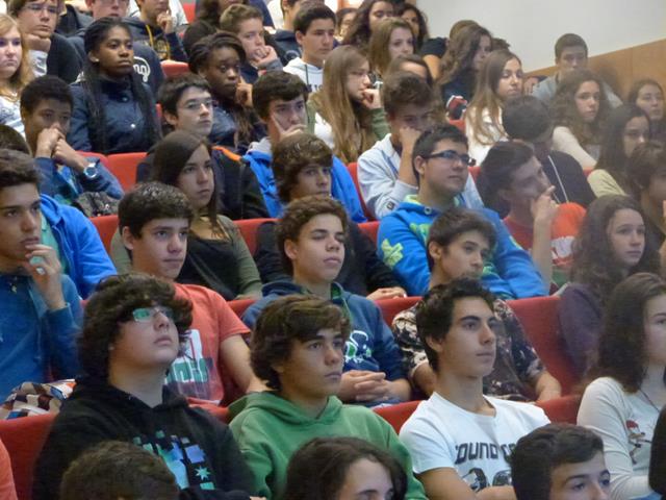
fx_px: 2097
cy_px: 250
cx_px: 333
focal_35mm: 109
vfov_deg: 13.6
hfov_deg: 18.0
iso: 1600
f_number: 3.5
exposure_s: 1/8
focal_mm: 19.7
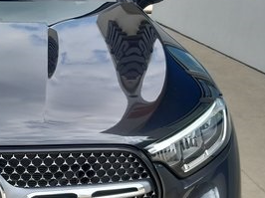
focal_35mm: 65
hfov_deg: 27.7
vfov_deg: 22.5
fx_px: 497
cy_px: 128
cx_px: -15
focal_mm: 4
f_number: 1.8
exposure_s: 1/197
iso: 40
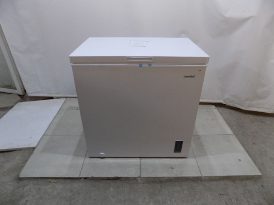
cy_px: 102
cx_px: 137
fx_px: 182
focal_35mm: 23
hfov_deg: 73.9
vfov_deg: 58.9
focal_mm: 4
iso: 125
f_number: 3.1
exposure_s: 1/30
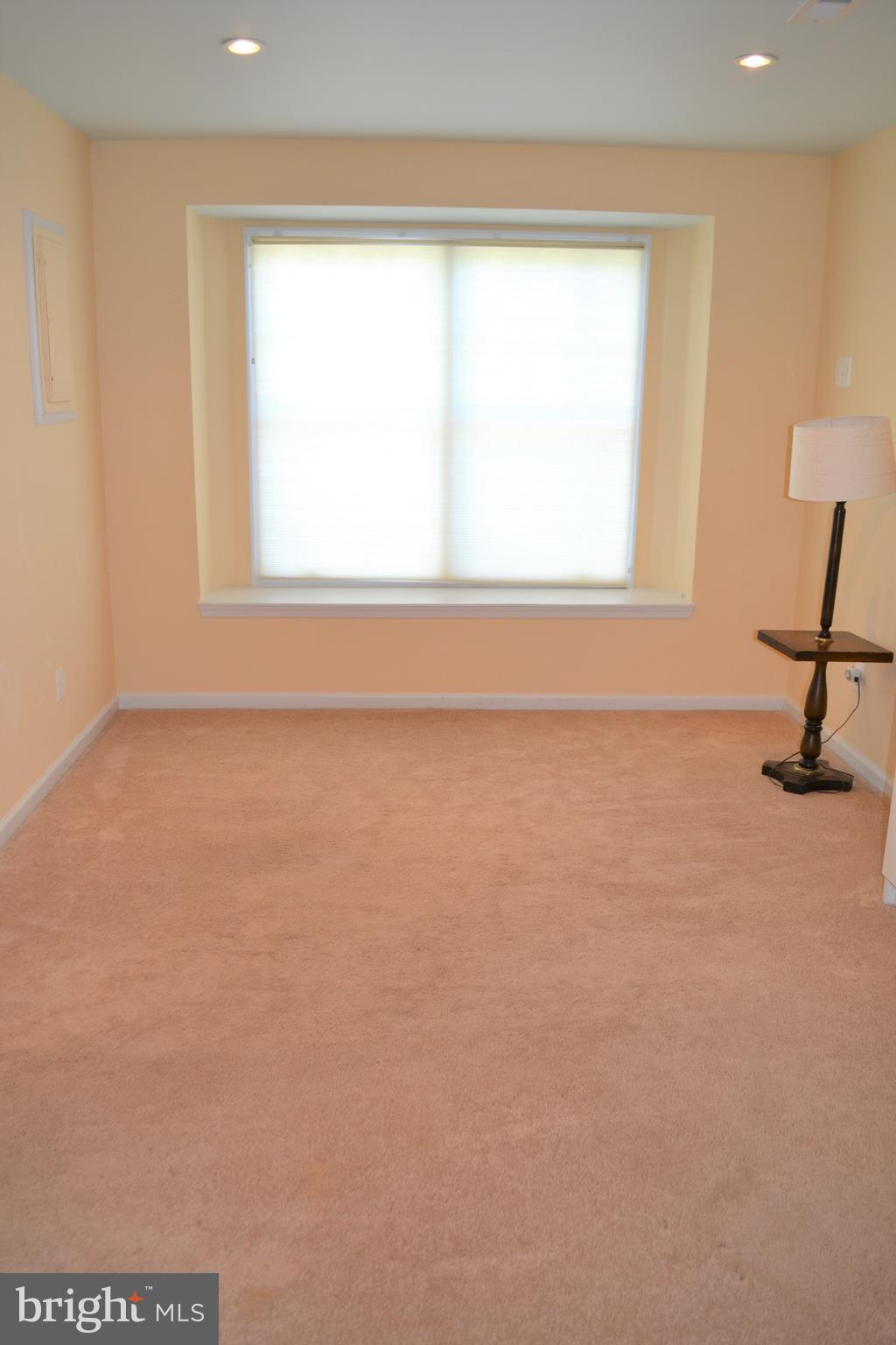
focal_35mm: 27
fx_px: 1008
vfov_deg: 67.4
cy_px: 672
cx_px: 448
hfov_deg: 47.9
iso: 400
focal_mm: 18
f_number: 4
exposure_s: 1/60
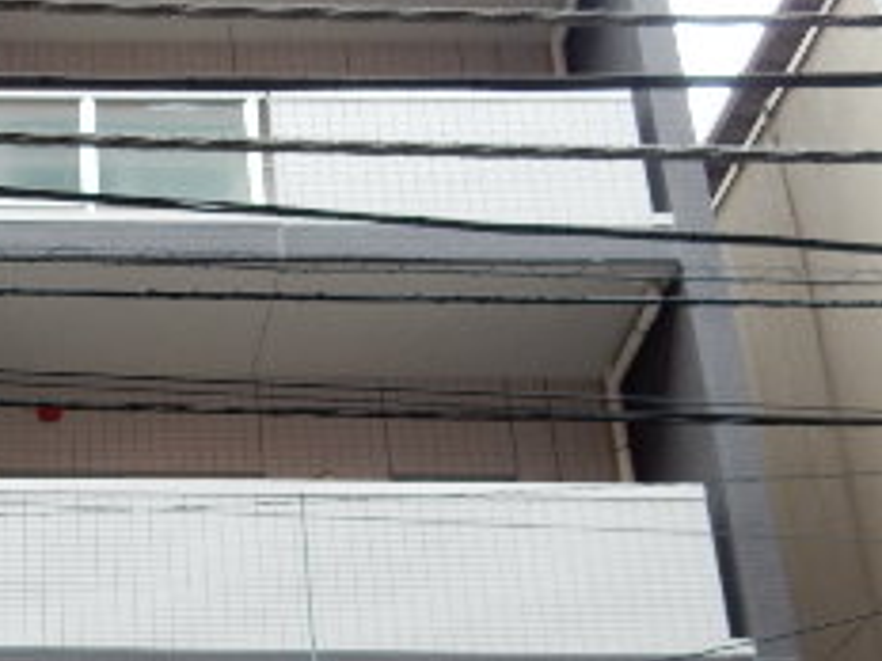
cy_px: 878
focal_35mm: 69
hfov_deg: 26.0
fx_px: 1758
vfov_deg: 19.5
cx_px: -87
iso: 125
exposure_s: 1/60
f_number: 3.7
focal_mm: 4.5
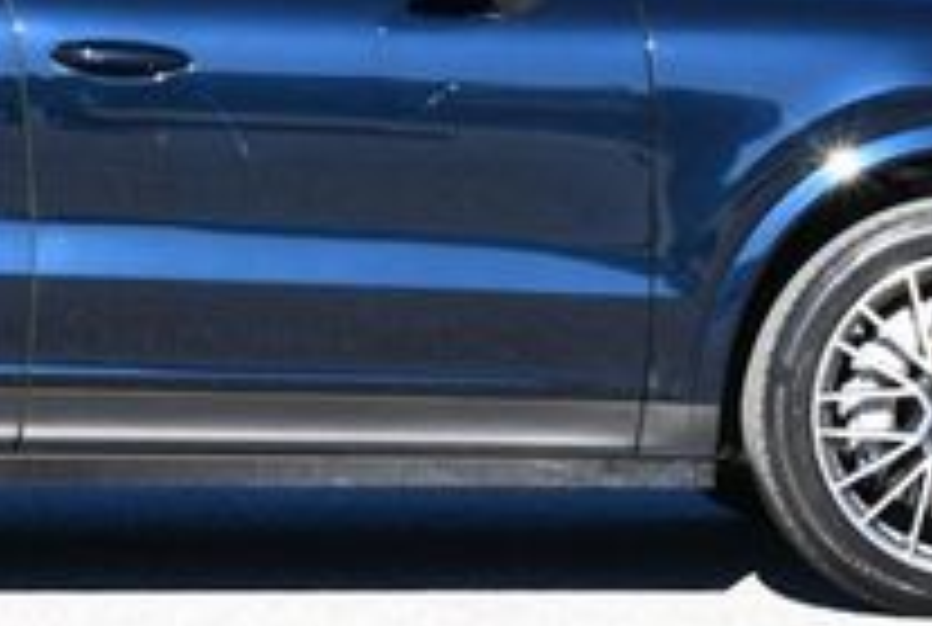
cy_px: -126
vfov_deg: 6.5
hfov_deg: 9.7
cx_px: 140
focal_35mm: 210
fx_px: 5448
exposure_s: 1/250
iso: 180
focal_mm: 34
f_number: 8
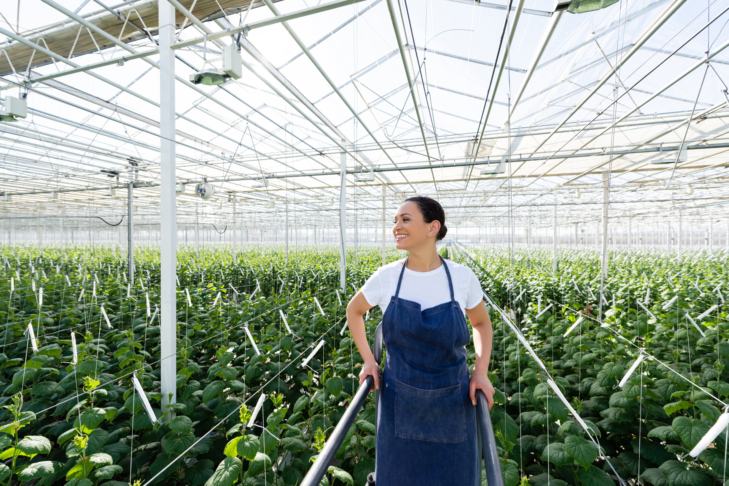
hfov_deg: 104.2
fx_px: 284
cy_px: 243
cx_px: 364
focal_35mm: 14
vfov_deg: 81.3
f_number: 4
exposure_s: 1/500
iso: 80
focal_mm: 14
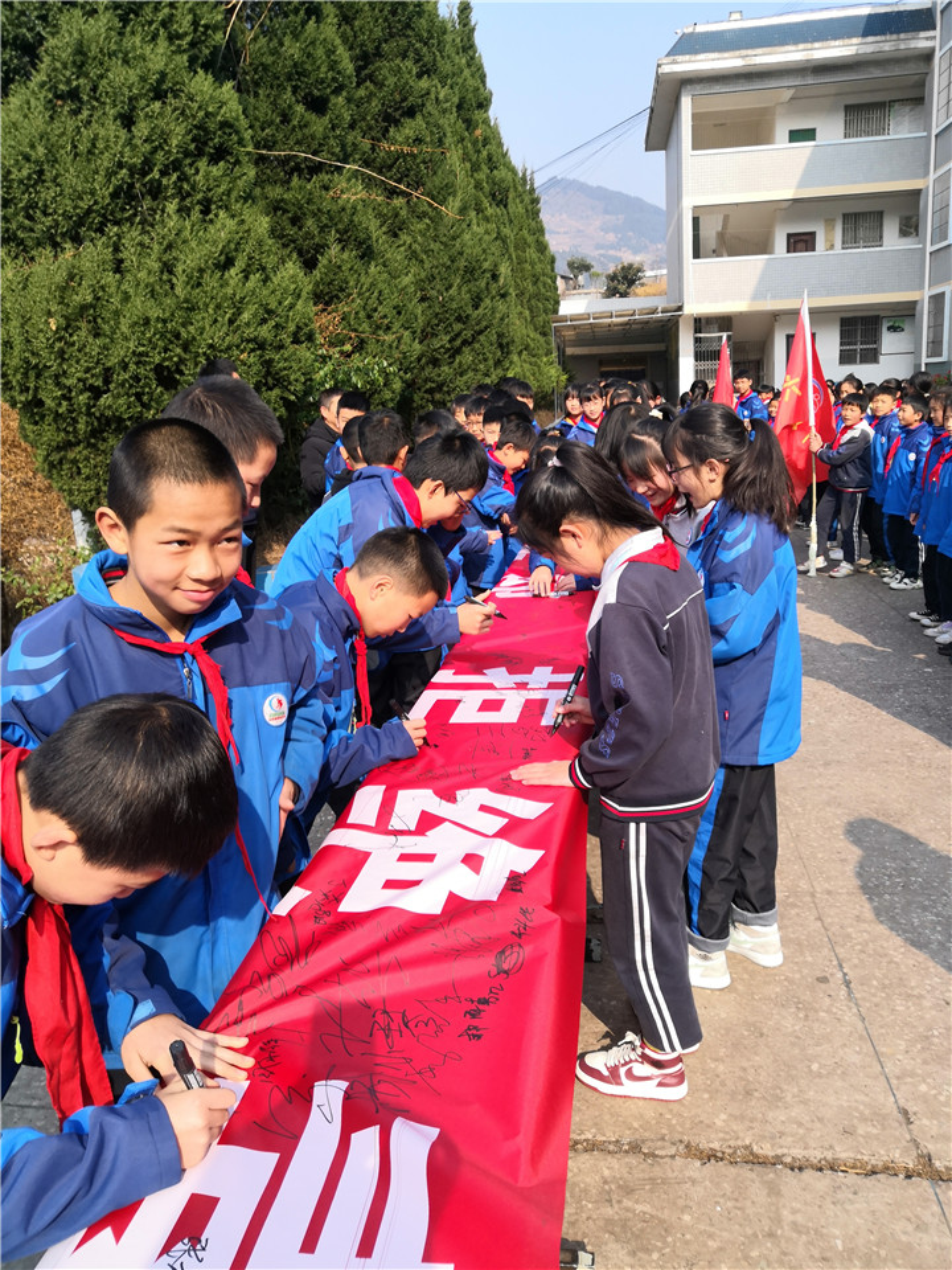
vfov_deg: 65.3
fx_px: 990
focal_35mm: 27
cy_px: 635
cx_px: 476
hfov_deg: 51.4
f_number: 1.8
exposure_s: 1/585
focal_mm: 3.95
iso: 50
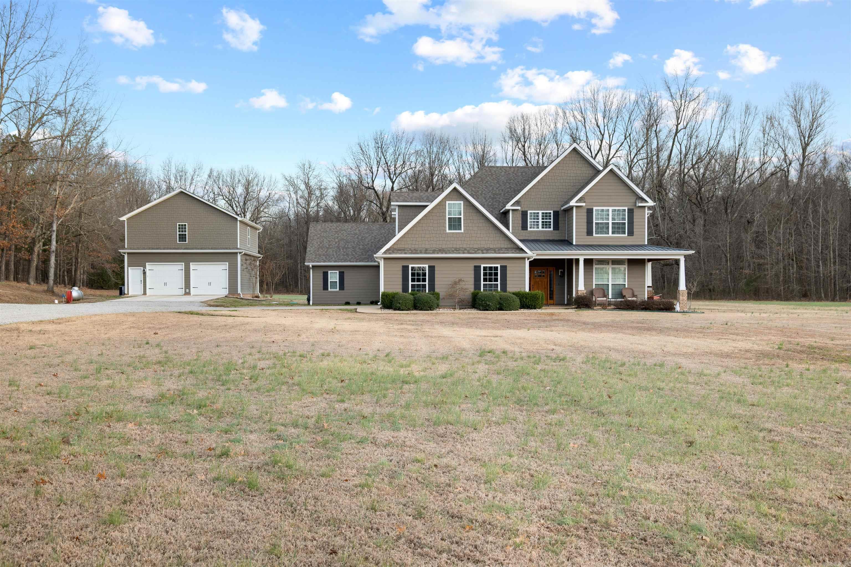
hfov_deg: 54.4
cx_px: 426
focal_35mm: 35
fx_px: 827
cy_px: 284
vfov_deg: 37.9
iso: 200
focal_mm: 35
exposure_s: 1/60
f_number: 6.3
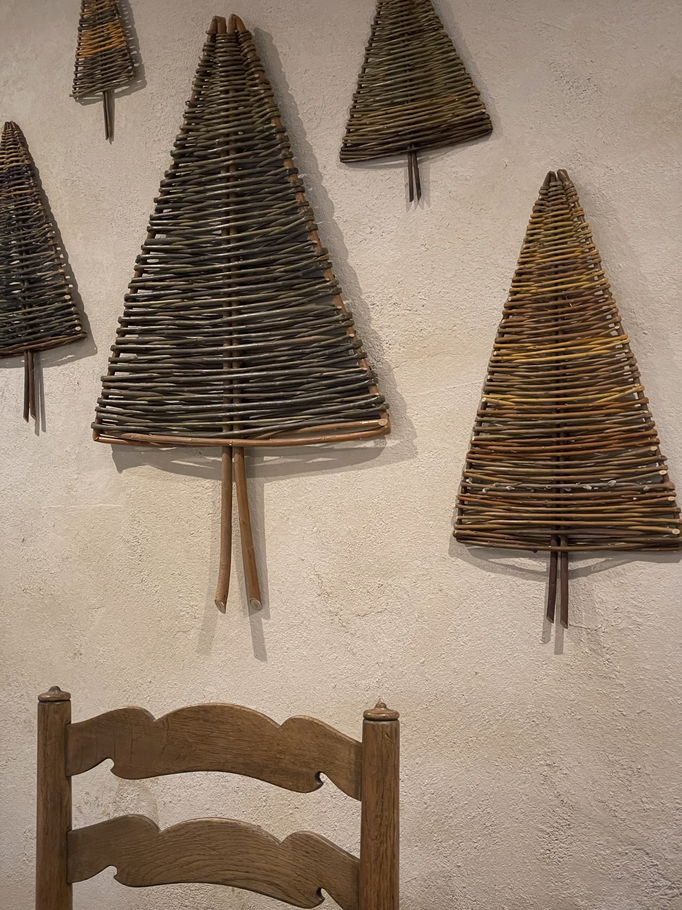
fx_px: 1366
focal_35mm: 52
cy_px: 455
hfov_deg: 28.0
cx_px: 341
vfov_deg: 36.8
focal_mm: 6
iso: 400
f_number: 2
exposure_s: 1/50
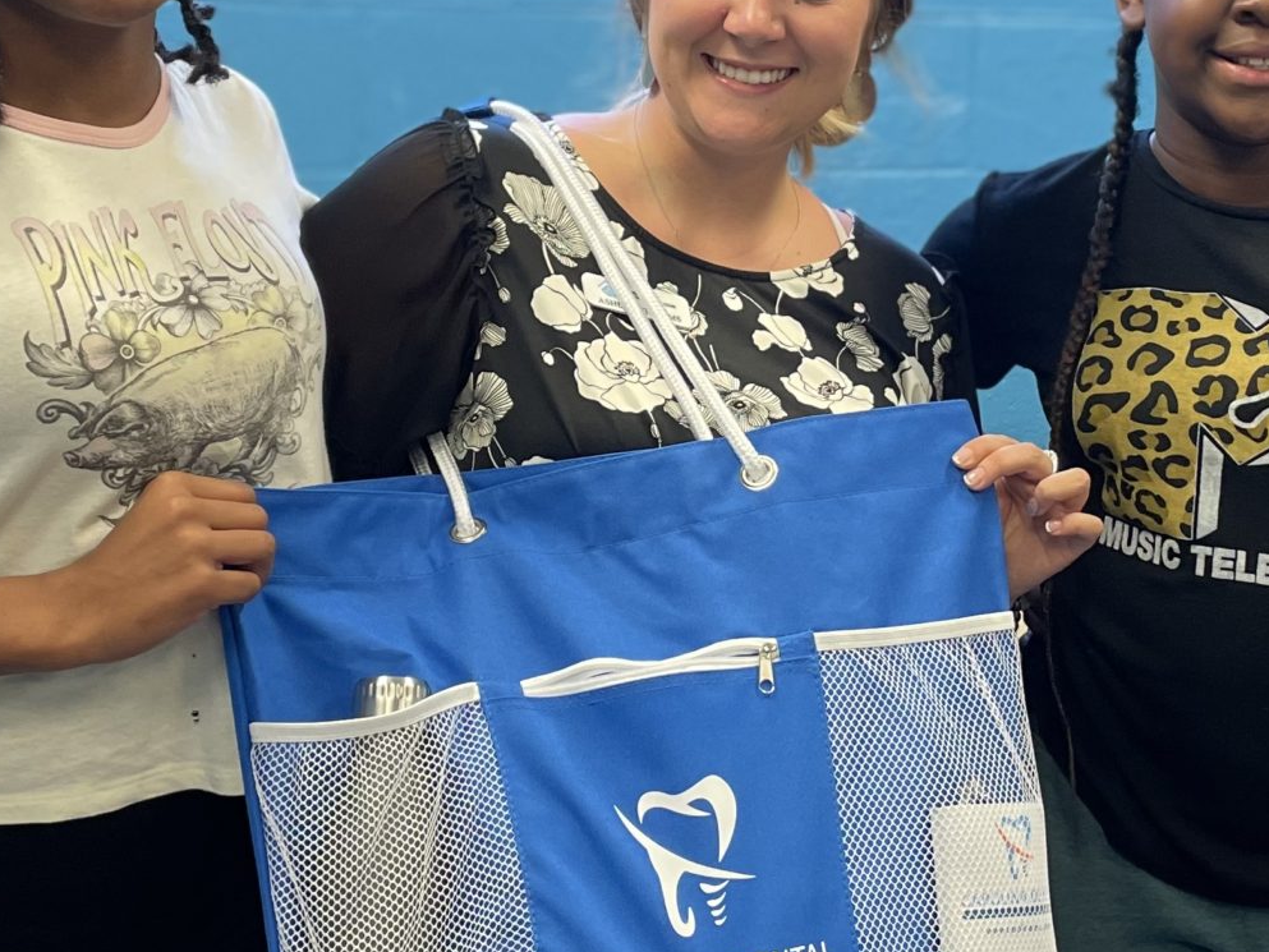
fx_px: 2456
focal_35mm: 67
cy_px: 391
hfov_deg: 28.7
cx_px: 868
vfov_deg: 21.9
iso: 160
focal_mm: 4.2
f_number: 1.6
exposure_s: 1/60
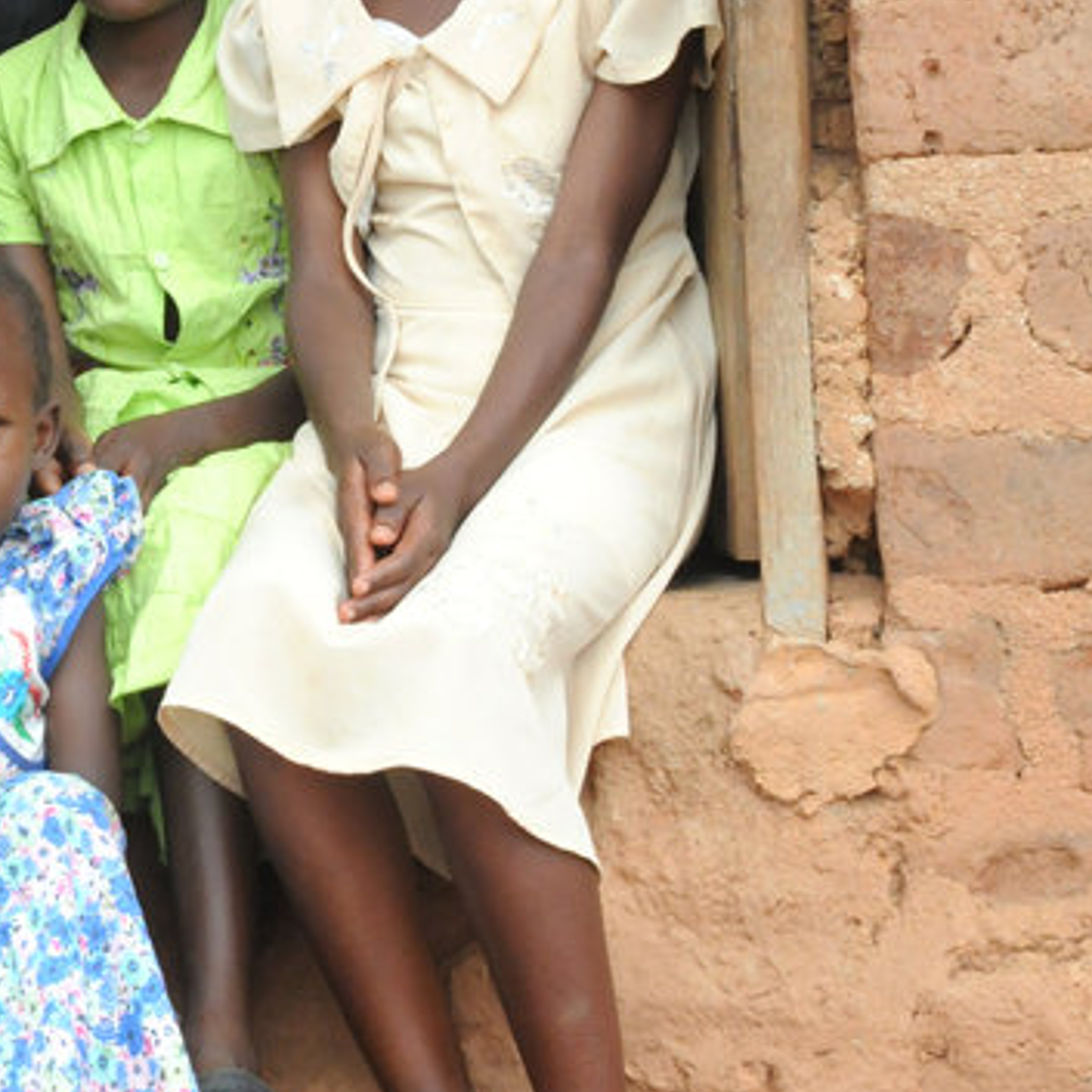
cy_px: 99
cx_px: 68
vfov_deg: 10.5
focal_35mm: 166
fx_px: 5933
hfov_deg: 10.4
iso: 1250
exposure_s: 1/320
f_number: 11
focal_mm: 45
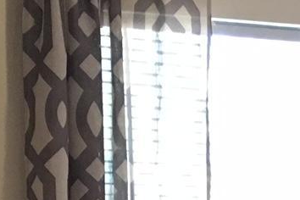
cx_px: 511
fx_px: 1433
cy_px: 464
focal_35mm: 172
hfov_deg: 11.2
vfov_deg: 7.5
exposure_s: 1/15
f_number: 2.2
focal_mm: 4.15
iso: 125
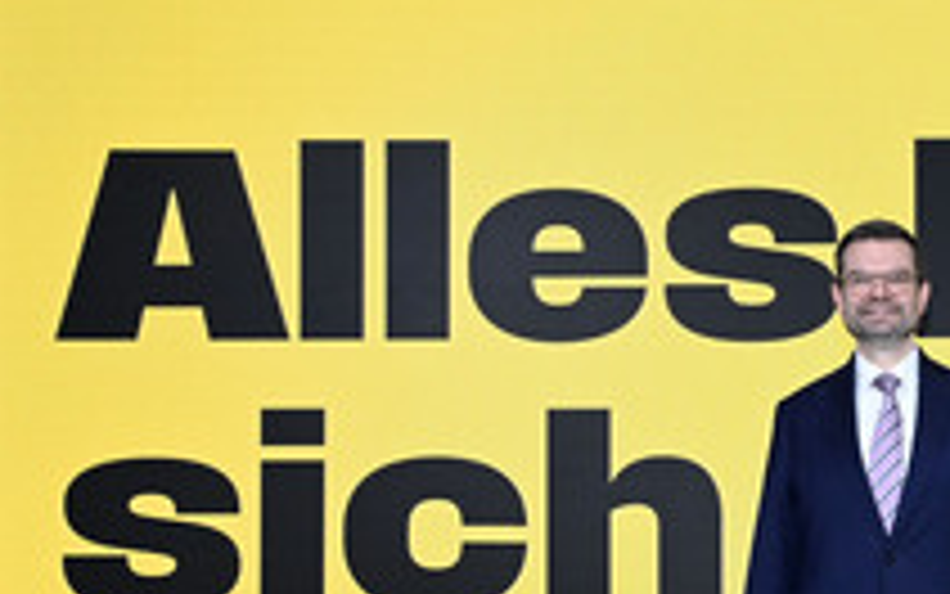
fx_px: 1916
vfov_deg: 17.1
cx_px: 1011
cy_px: 630
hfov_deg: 26.0
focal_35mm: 74
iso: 4000
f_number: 6.3
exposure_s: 1/250
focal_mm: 34
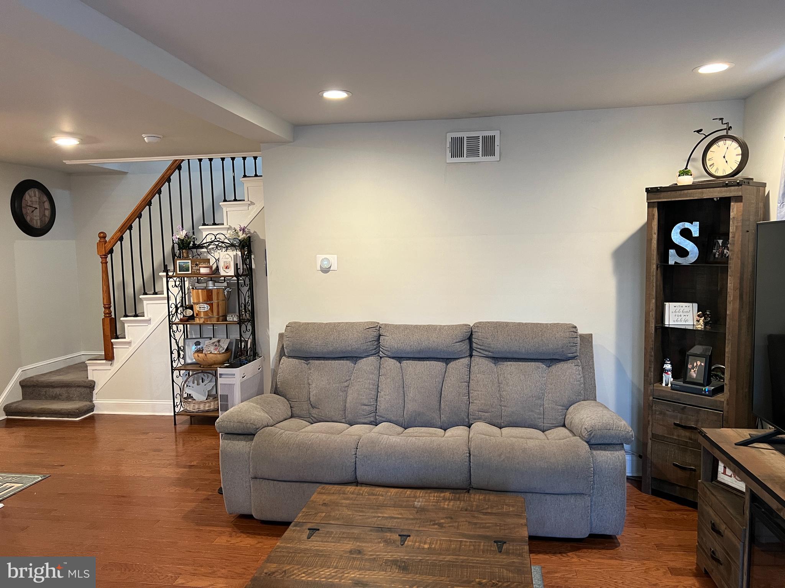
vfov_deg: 53.1
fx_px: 590
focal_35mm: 26
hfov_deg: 67.3
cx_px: 392
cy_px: 294
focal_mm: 5.7
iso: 200
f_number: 1.5
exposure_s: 1/60
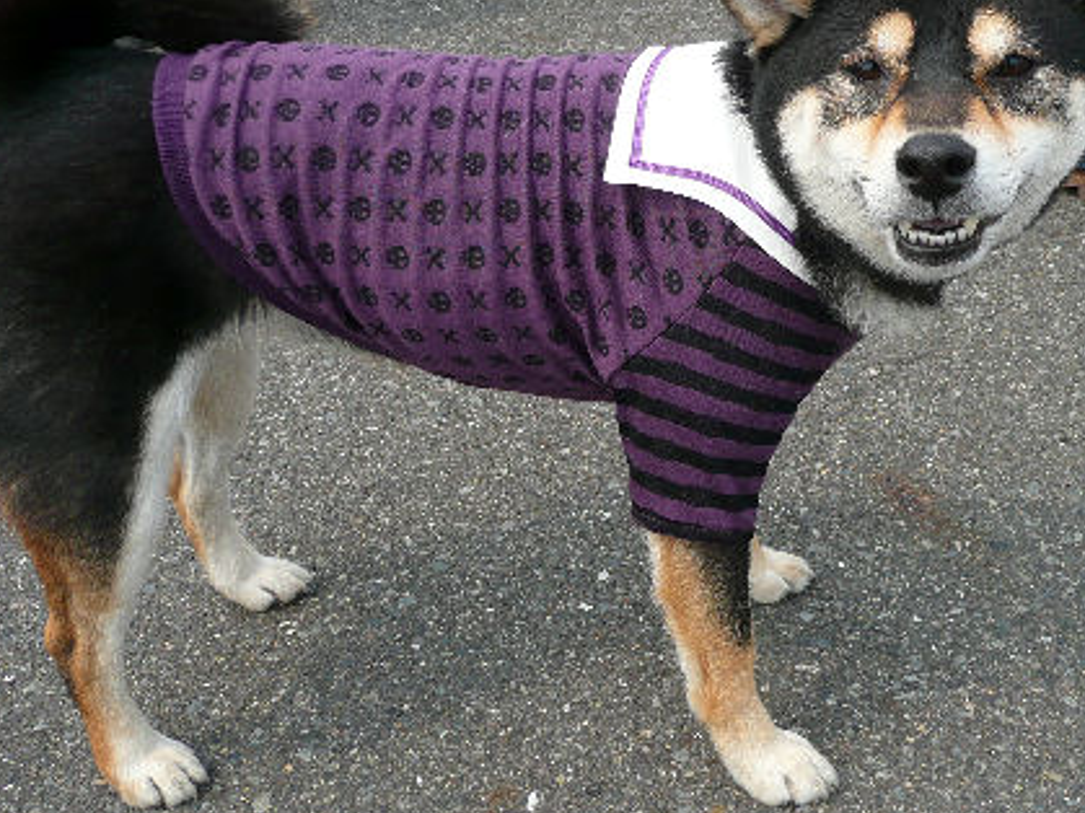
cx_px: 743
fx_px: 1222
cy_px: 295
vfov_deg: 36.5
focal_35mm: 39
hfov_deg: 46.9
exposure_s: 1/500
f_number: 3.3
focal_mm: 4.6
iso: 100
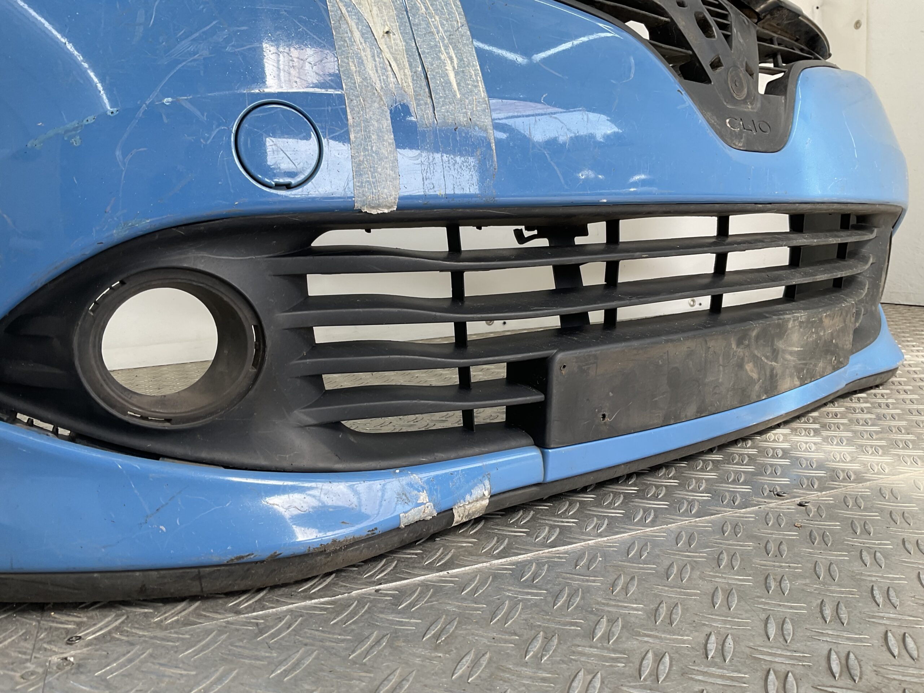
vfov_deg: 48.2
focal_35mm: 29
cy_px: 346
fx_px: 774
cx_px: 462
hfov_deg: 61.7
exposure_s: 1/125
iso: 16
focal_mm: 3
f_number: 1.8
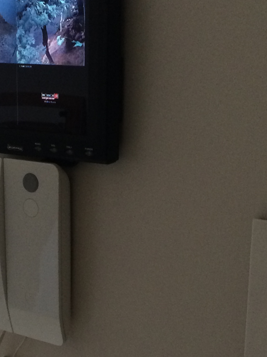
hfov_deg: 18.6
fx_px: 802
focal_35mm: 78
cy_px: 247
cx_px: 32
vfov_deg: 24.9
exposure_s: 1/30
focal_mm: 4.15
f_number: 2.2
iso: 200
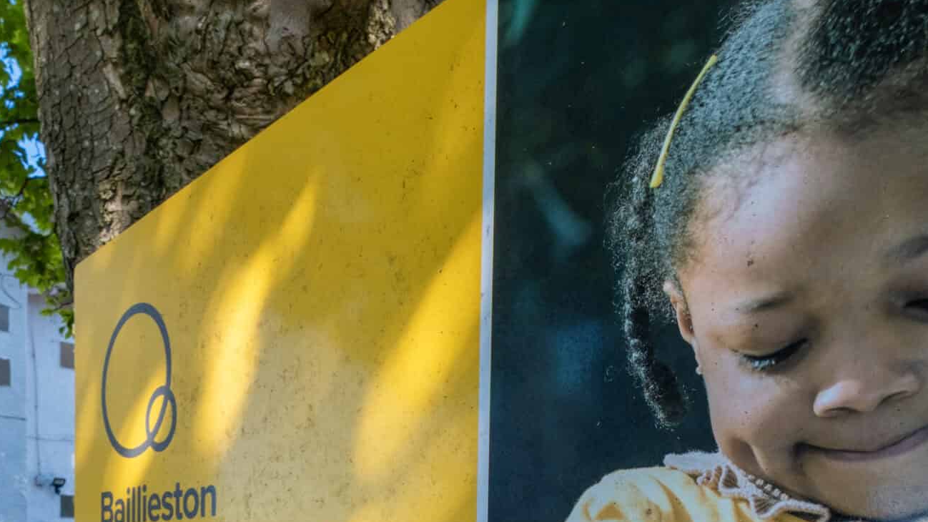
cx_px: 317
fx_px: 763
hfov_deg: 61.3
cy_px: 604
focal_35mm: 31
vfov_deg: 32.2
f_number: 7.1
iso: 250
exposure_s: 1/125
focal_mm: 10
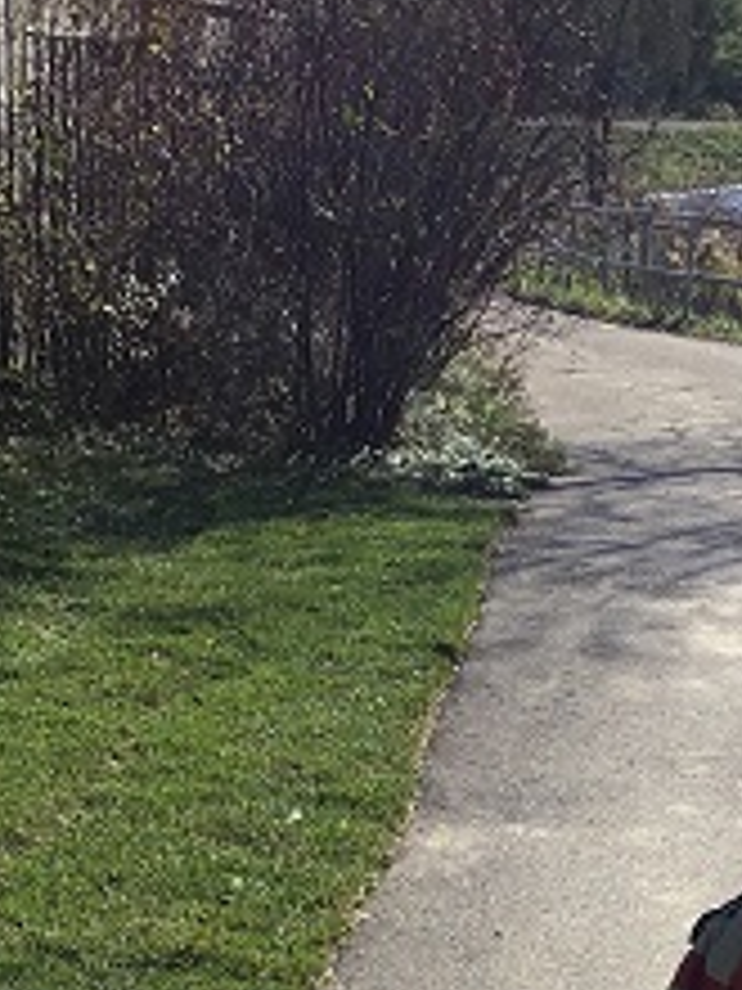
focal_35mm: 94
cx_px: 742
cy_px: 1408
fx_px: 2687
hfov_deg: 15.4
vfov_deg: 18.8
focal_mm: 3.3
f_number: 2.4
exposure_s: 1/1181
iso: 25
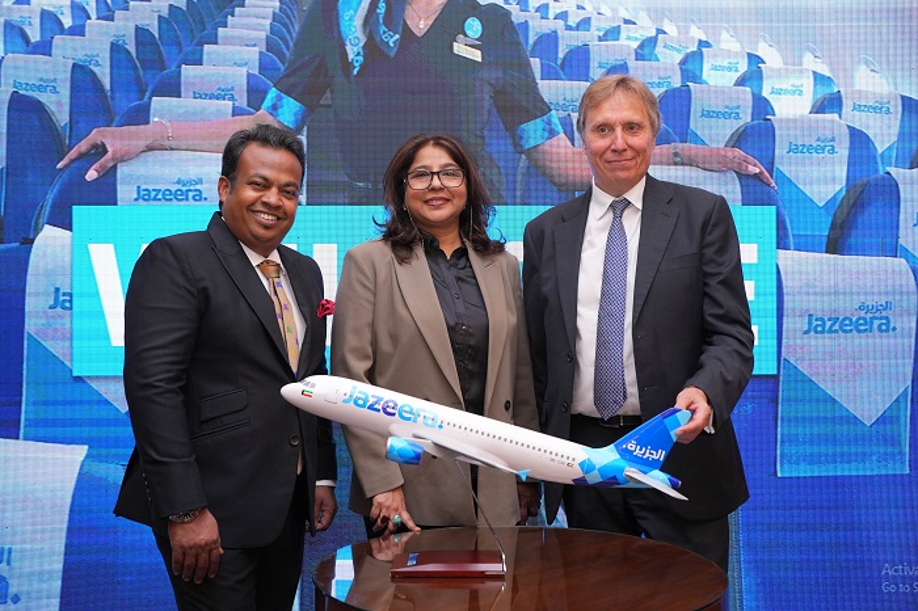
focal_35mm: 39
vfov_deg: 34.2
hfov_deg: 49.6
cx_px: 459
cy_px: 306
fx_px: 994
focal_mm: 39
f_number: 5
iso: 1600
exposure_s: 1/200
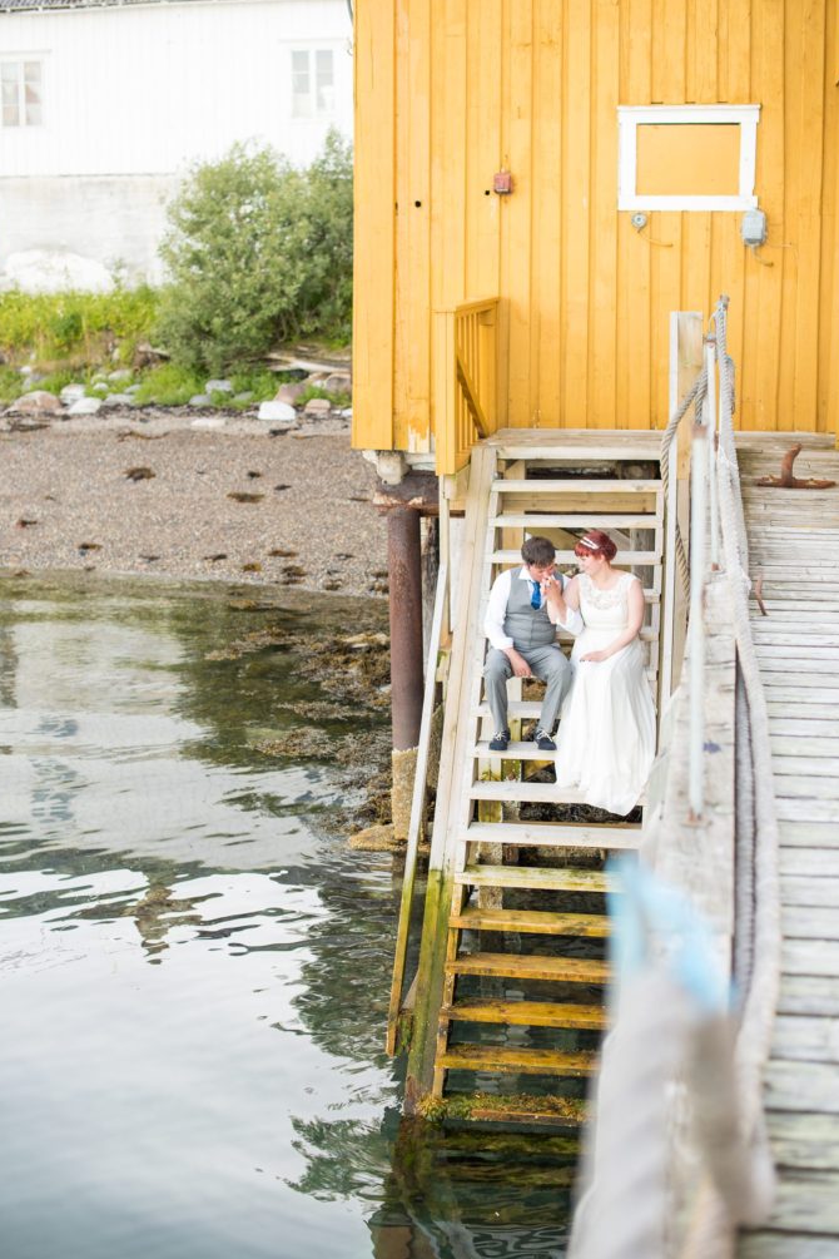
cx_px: 418
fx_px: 1783
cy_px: 620
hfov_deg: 26.5
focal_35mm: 51
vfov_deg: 38.9
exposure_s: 1/250
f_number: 2.5
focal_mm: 50
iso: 100
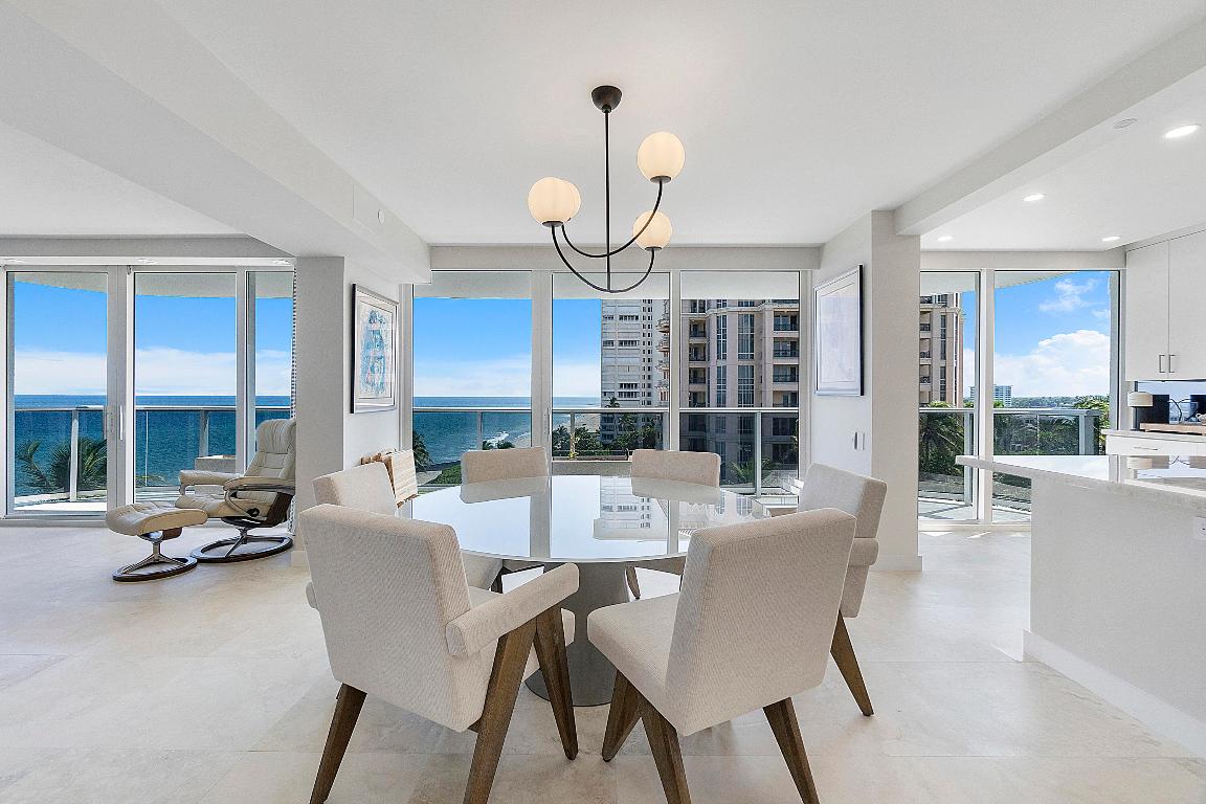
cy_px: 402
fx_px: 502
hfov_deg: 100.4
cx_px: 603
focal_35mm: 15
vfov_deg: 77.3
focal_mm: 10
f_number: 8
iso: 250
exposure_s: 1/160
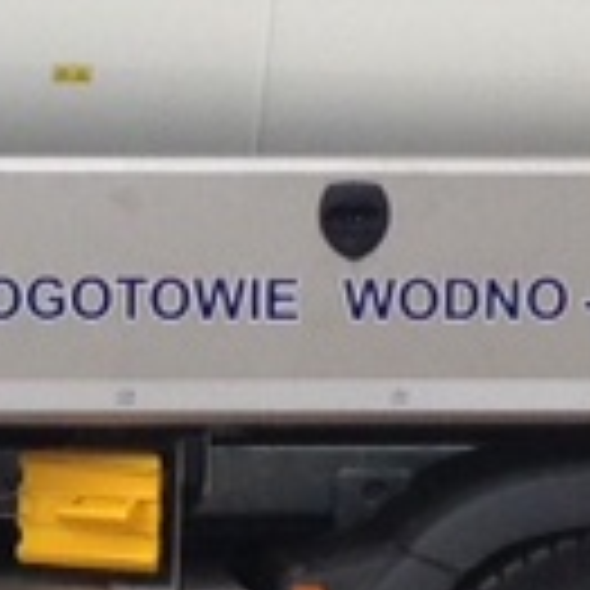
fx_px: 5515
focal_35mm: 286
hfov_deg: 6.1
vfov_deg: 6.1
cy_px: 135
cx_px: 68
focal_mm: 4.12
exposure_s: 1/1130
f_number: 2.4
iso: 50
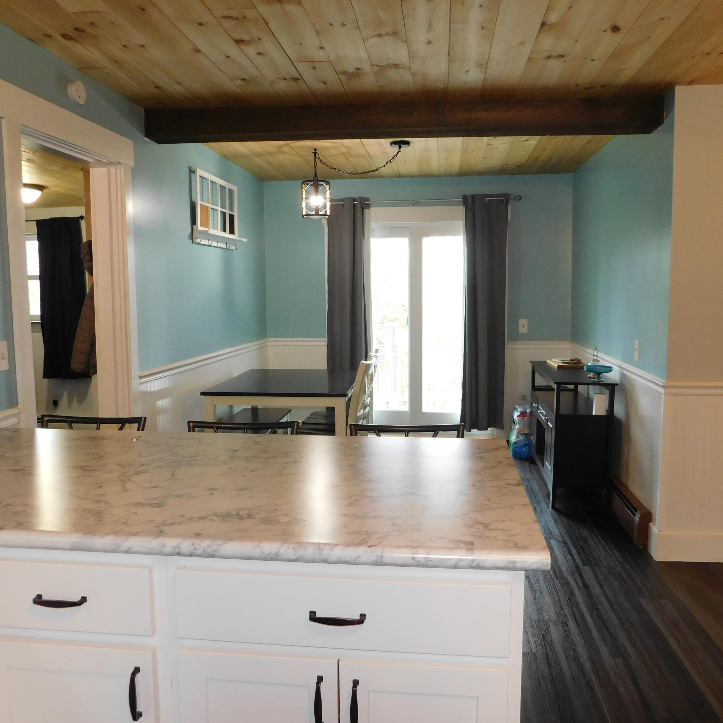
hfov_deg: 57.3
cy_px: 357
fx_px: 662
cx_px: 369
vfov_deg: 57.3
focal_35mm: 28
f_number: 3
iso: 280
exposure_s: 1/30
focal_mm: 4
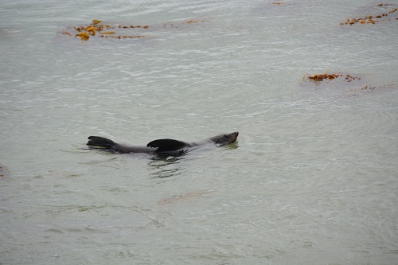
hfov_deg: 6.9
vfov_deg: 4.6
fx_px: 3315
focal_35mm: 300
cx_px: 199
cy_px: 132
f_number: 6.3
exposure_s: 1/1600
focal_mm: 200
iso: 400
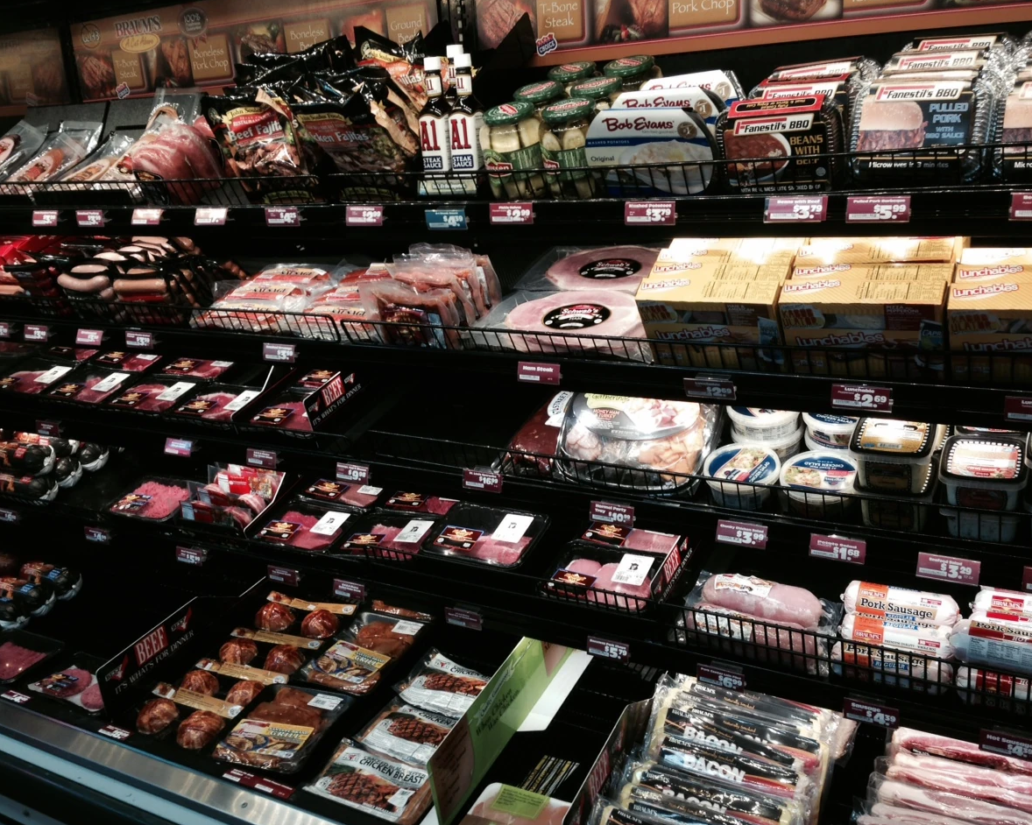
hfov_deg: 51.5
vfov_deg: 42.2
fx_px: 1069
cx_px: 490
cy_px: 415
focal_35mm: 35
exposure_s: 1/30
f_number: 2.4
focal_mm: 4.12
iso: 50
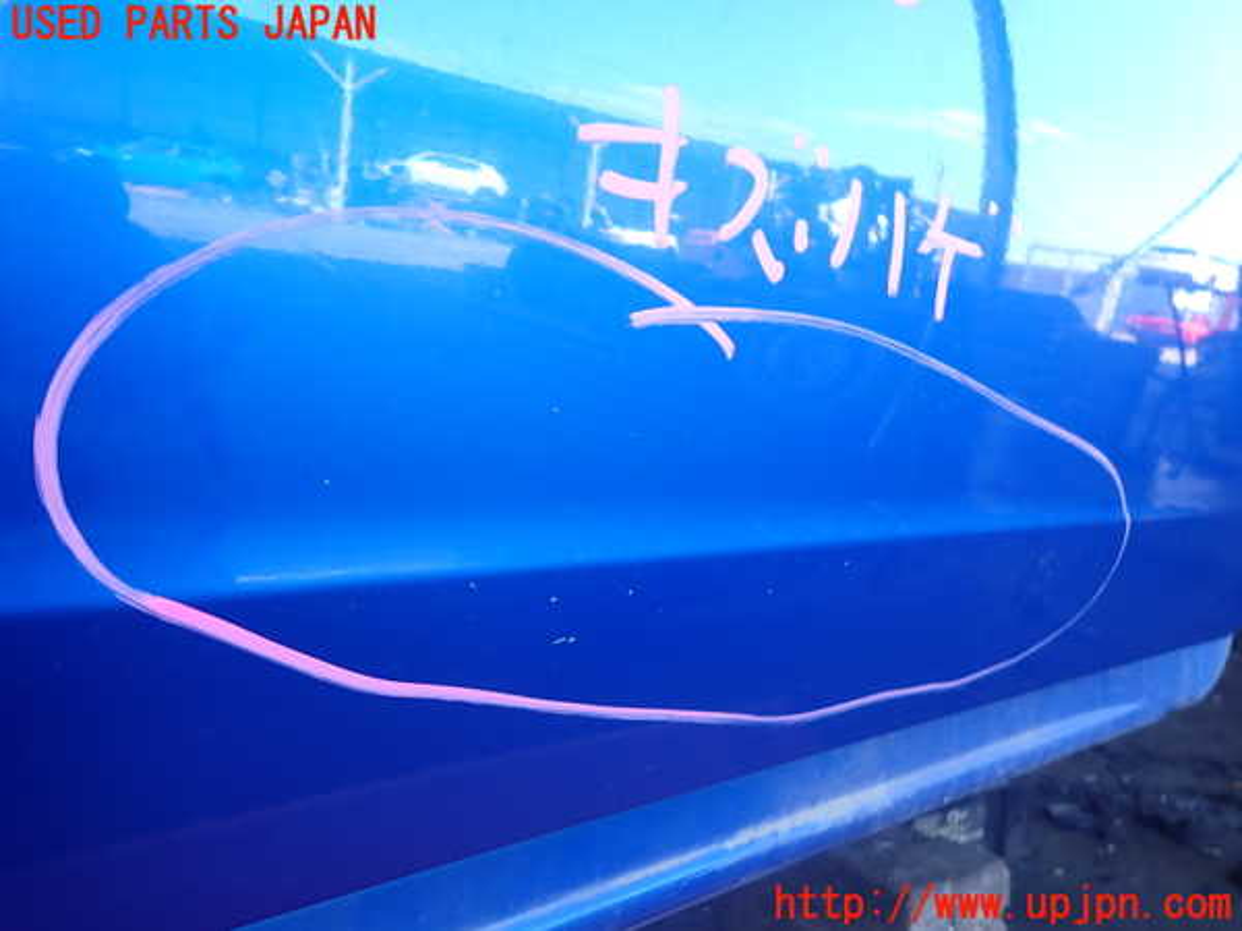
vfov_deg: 54.9
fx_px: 897
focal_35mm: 25
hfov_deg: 69.4
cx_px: 621
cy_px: 466
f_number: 2
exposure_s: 1/125
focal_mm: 4.5
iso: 160
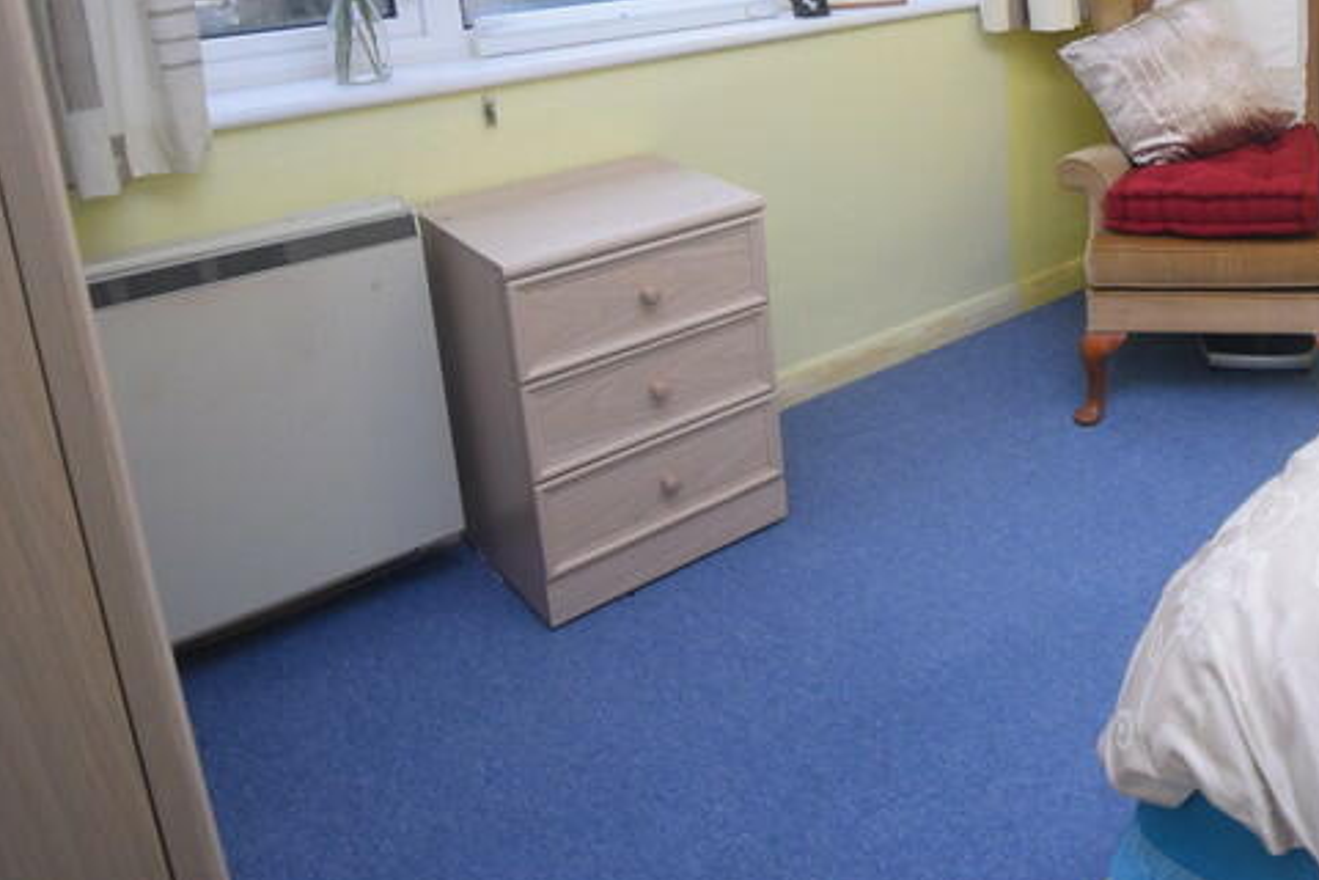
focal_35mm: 32
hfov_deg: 51.3
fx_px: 1172
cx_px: 1206
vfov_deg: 38.2
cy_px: 78
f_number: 4.5
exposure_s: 1/60
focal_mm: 10
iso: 720
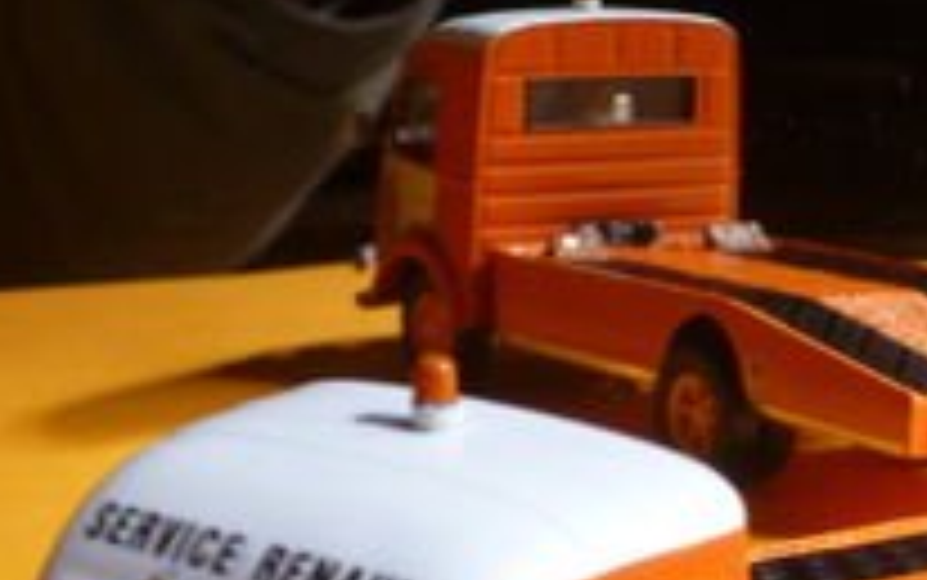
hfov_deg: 14.5
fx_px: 3640
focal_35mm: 144
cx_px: 644
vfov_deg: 9.0
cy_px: 643
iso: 320
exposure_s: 1/100
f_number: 5
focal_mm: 12.5
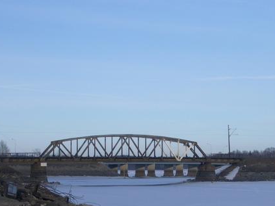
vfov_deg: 13.2
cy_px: 146
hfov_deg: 17.5
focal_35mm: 112
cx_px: 180
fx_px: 890
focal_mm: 12.2
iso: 50
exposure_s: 1/160
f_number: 6.2
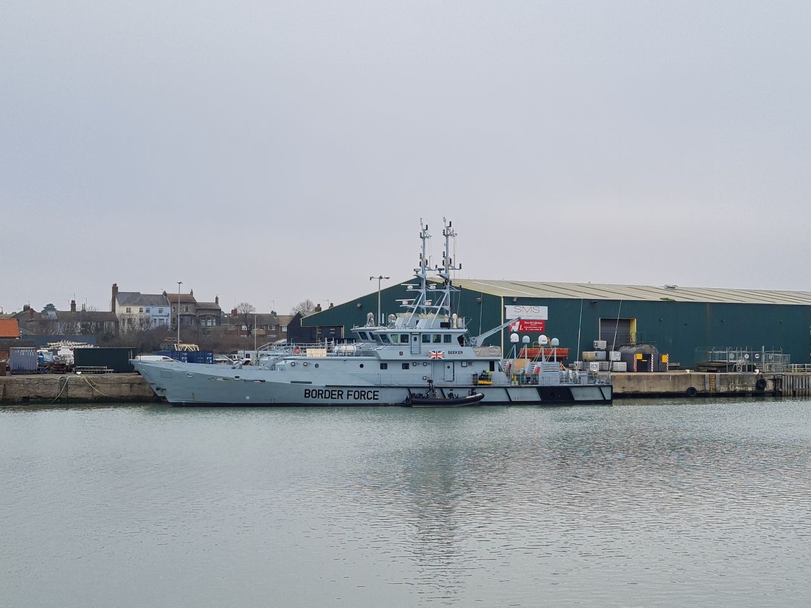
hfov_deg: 67.3
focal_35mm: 26
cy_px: 304
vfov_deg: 53.1
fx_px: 609
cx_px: 406
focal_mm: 5.4
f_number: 1.8
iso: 50
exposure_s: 1/484
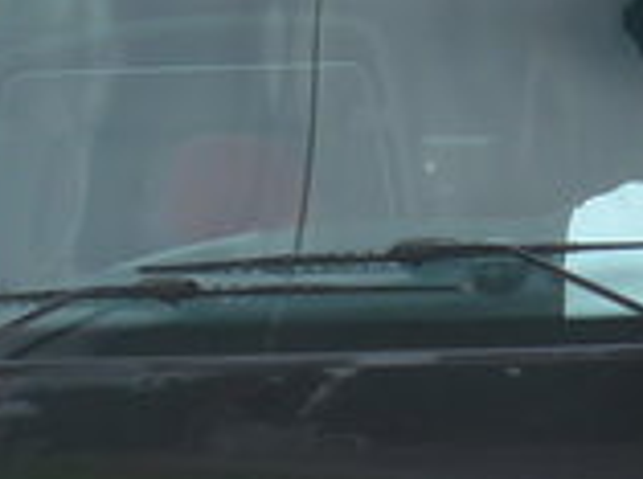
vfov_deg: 2.0
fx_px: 13770
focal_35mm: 743
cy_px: -106
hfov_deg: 2.7
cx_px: 586
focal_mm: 19.2
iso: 80
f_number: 4.7
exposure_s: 1/250
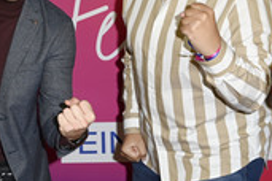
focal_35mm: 95
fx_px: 718
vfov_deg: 14.3
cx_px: 165
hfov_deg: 21.4
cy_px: 33
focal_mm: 36
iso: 500
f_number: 5.6
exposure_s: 1/250
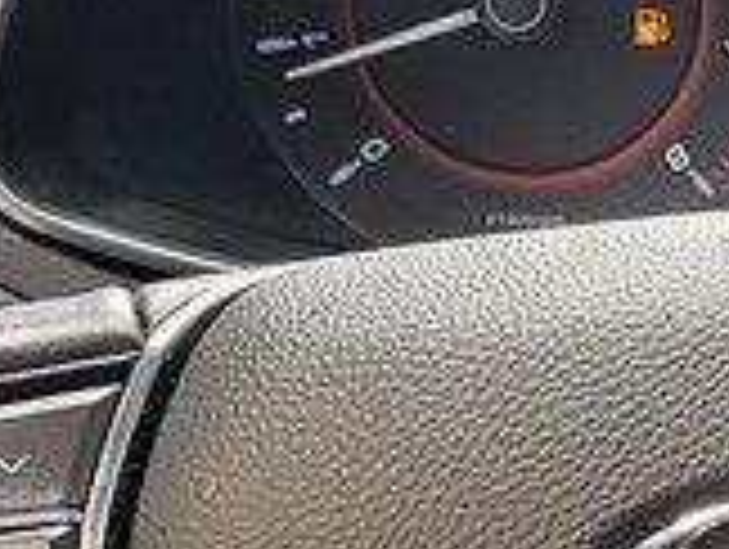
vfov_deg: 9.0
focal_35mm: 164
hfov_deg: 10.8
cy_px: 554
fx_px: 3459
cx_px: 1539
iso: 80
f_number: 2.4
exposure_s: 1/41
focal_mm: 4.3
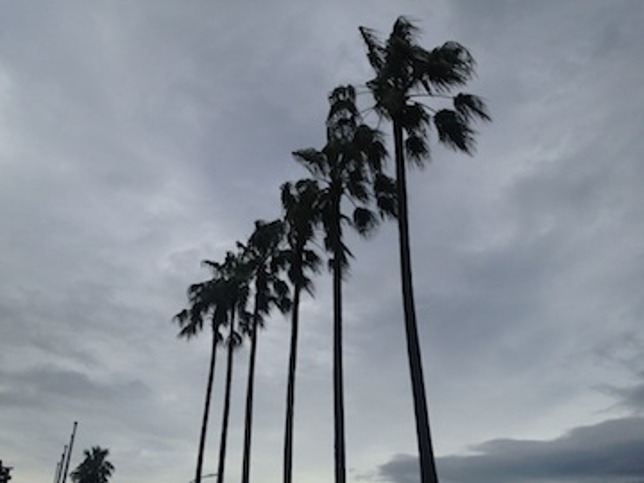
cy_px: 242
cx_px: 322
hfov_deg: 55.4
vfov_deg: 42.9
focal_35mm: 33
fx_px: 614
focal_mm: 4.12
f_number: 2.4
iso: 50
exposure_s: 1/1085
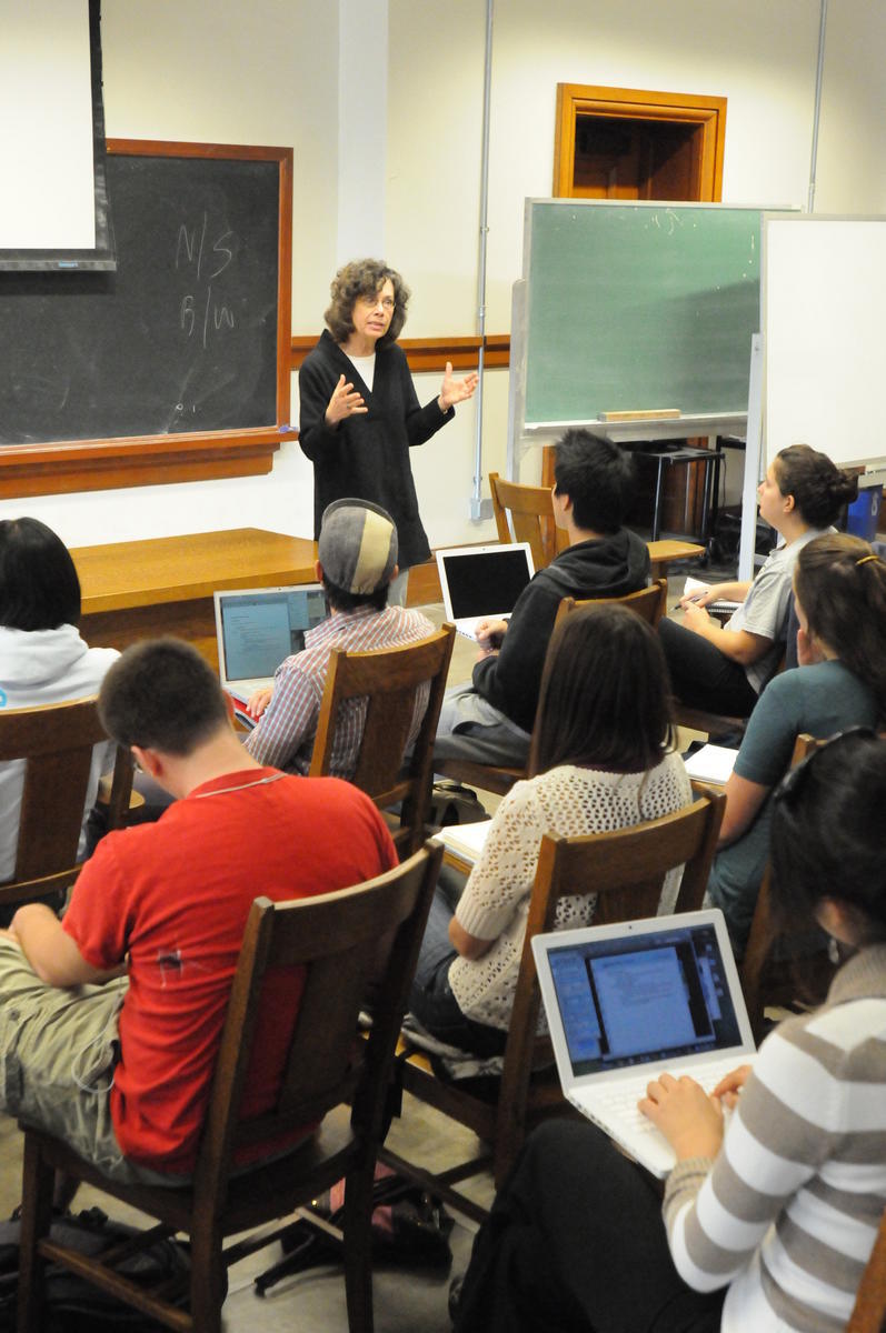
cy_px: 666
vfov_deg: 37.9
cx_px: 443
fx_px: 1943
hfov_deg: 25.7
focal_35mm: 52
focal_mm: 35
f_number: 5
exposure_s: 1/100
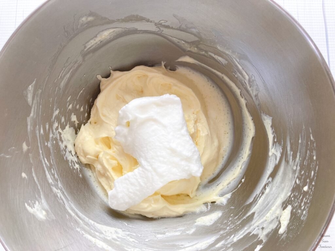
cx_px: 168
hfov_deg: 63.4
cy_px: 126
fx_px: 271
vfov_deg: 49.7
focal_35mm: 28
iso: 50
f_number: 1.8
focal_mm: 3.99
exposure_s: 1/100
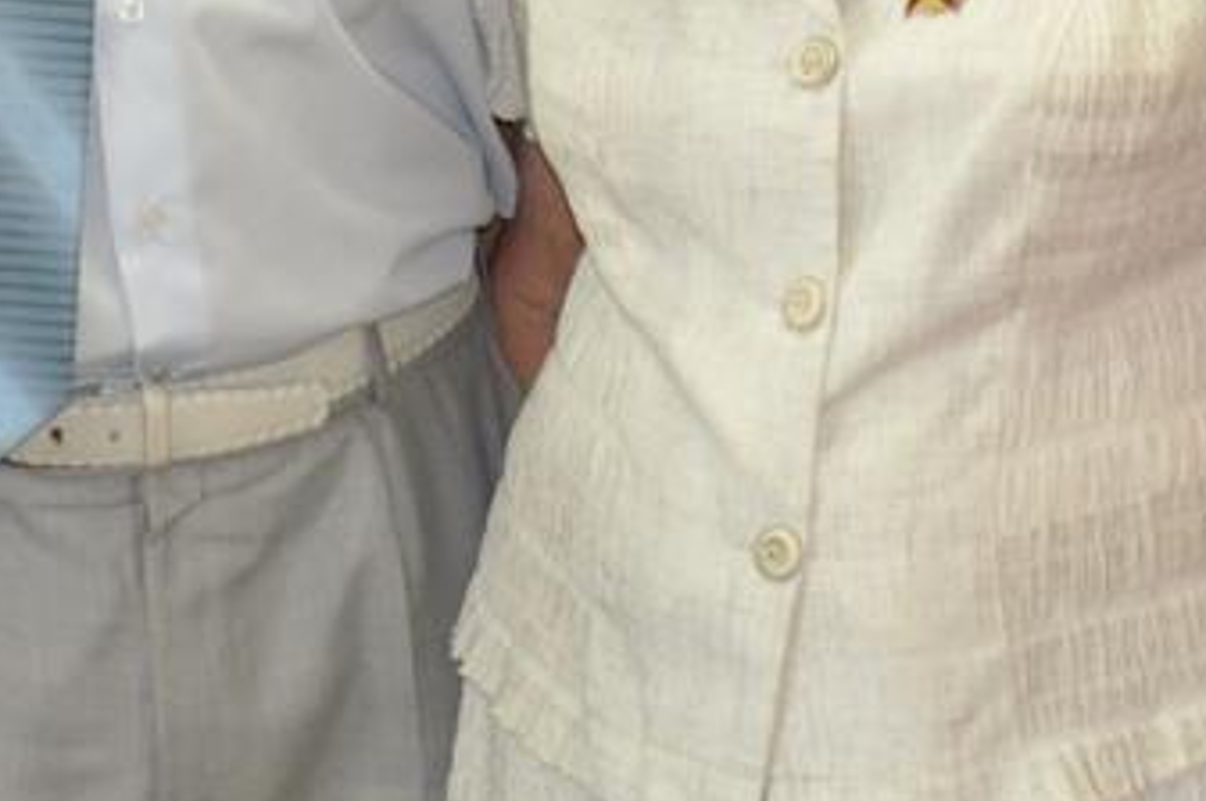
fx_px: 6459
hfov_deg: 10.6
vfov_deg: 6.9
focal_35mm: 193
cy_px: -604
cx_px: -38
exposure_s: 1/30
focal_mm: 32
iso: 560
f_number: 4.2
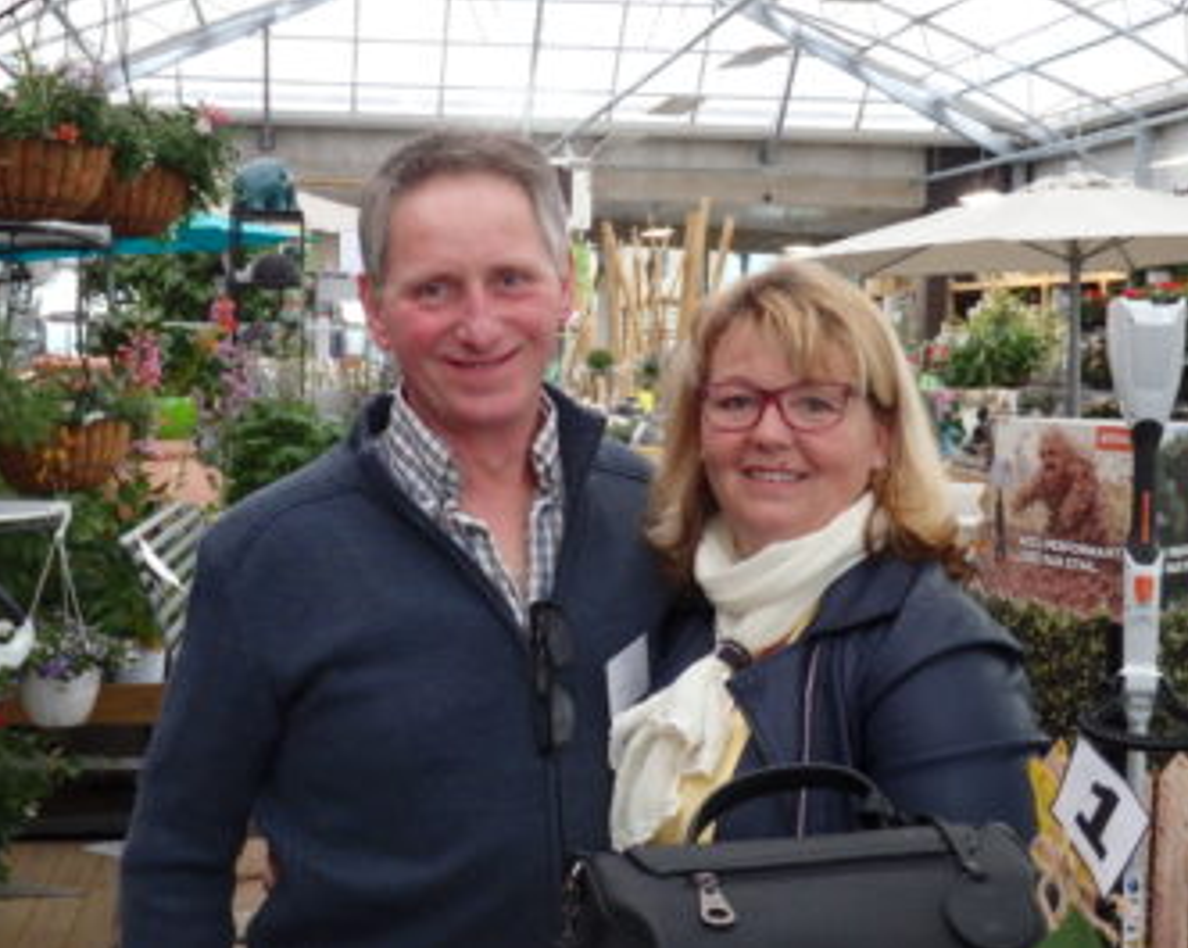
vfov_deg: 26.6
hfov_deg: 33.0
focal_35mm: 57
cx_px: 574
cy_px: 478
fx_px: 2002
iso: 1000
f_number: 4.1
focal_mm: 9.8
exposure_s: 1/40
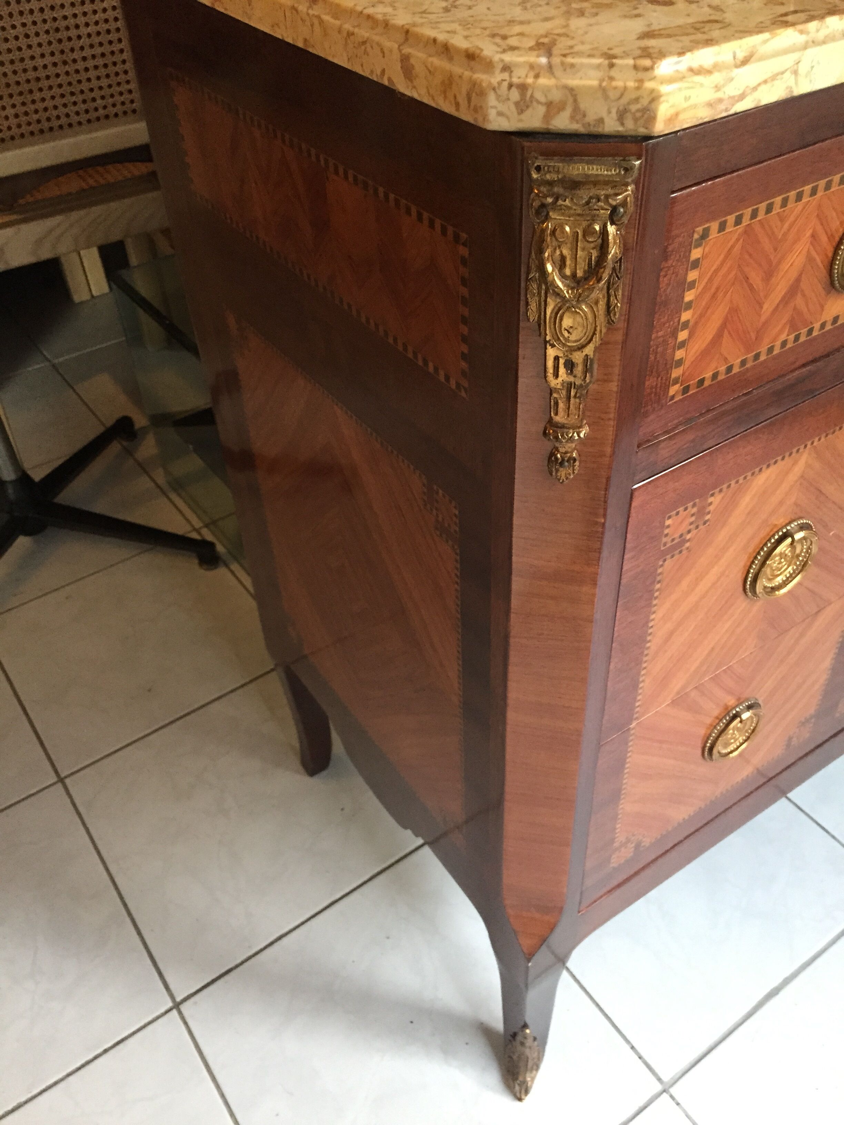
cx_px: 422
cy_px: 562
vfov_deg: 61.7
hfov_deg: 48.2
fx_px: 943
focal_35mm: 29
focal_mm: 4.15
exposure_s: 1/15
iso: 250
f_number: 2.2
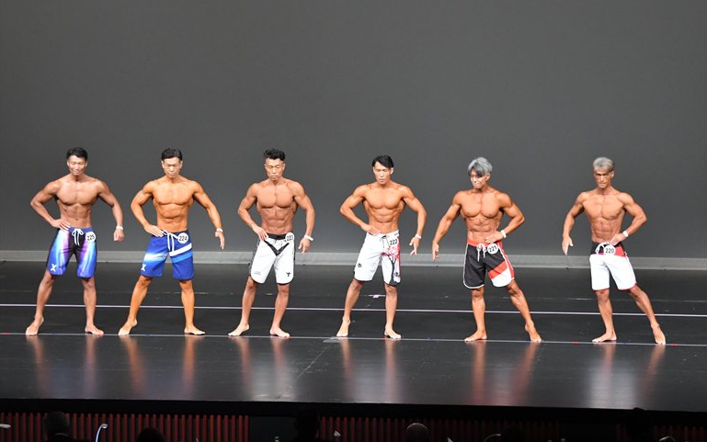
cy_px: 221
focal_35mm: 154
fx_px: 2968
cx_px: 354
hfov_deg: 13.6
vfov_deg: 8.5
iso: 5000
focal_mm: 100
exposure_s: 1/400
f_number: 5.6
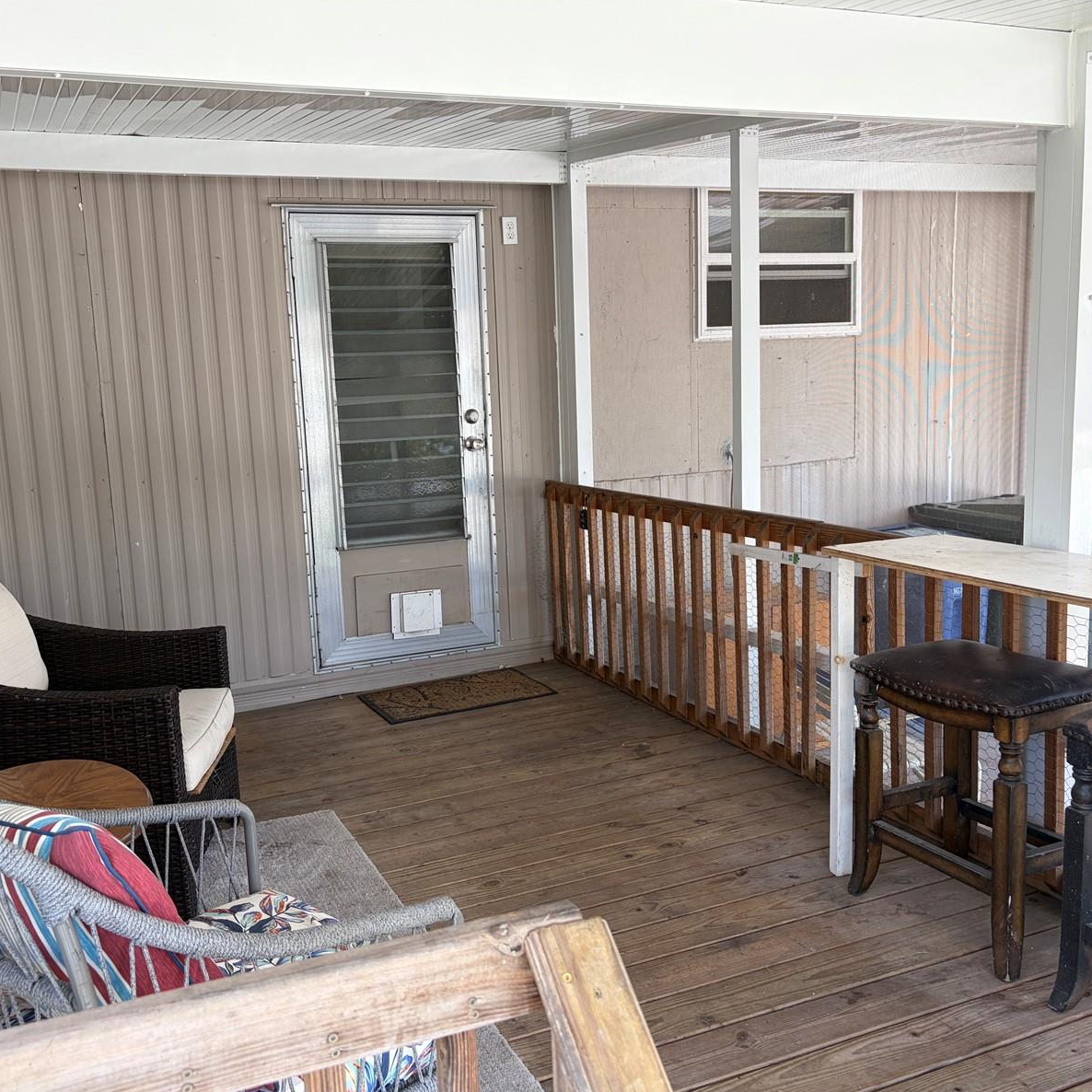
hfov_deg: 52.3
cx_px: 468
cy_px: 547
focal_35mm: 31
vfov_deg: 52.5
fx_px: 1106
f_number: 1.6
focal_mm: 5.96
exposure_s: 1/122
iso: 40
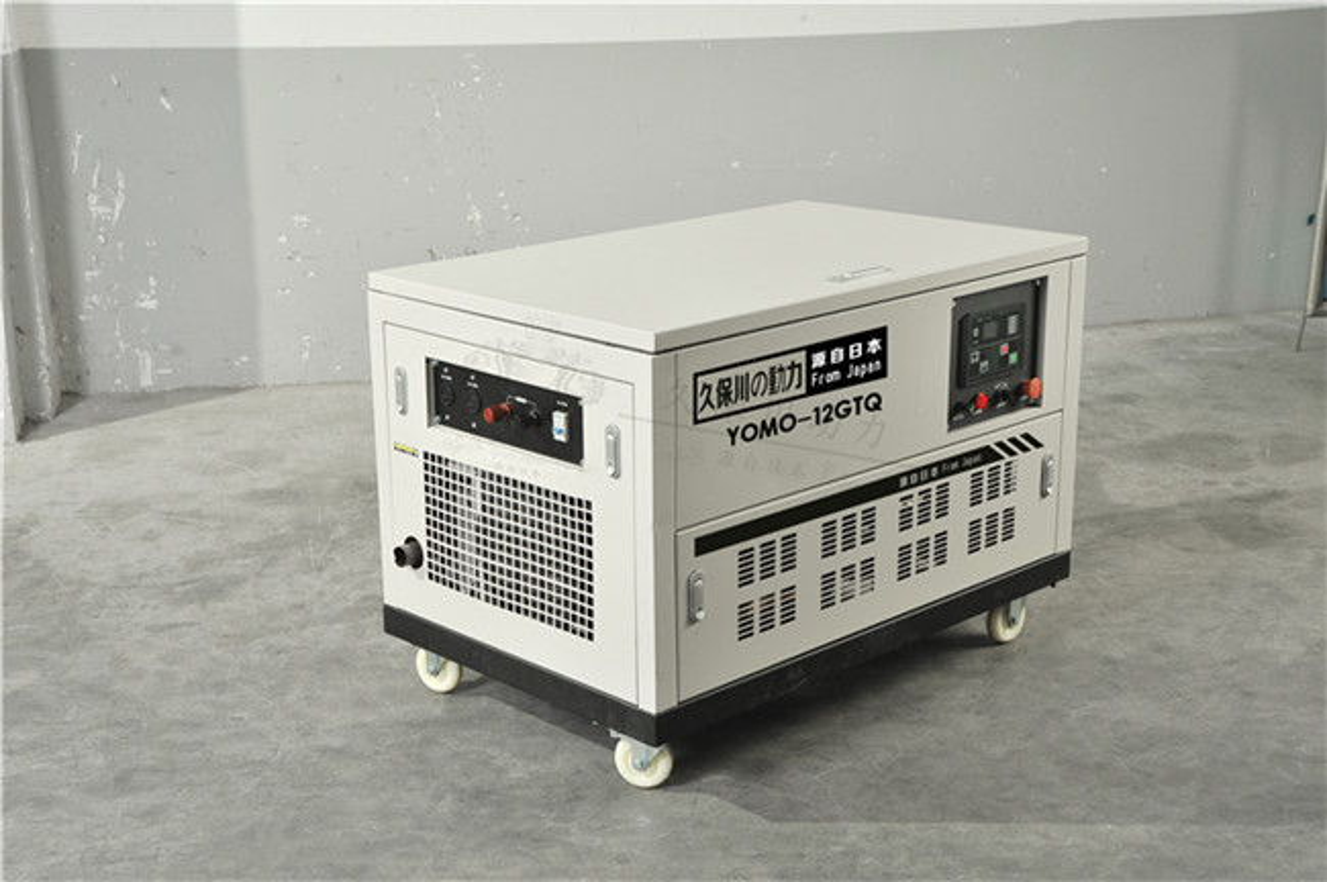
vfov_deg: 25.9
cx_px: 664
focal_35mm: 52
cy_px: 441
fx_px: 1915
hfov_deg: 38.2
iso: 160
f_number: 14
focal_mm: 52
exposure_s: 1/125
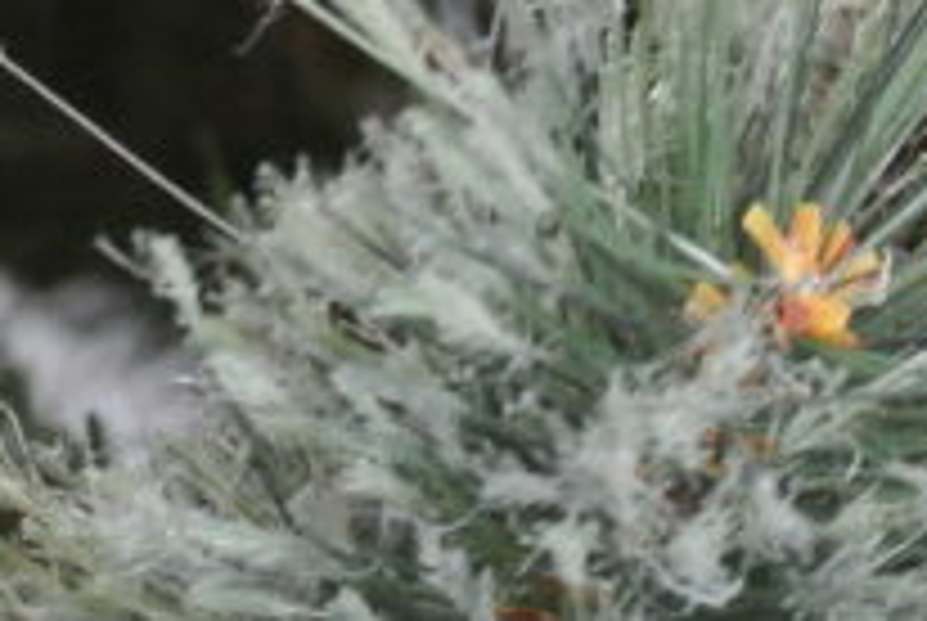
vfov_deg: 3.4
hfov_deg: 5.1
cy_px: -911
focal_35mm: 402
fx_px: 10366
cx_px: -446
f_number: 3.8
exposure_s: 1/30
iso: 1000
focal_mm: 30
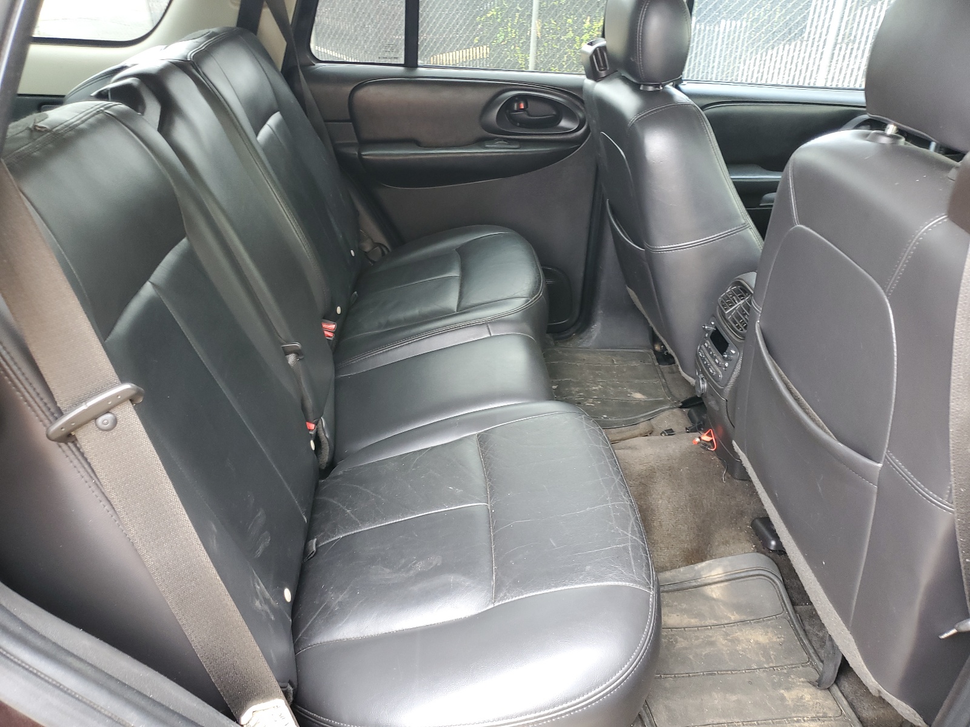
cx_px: 485
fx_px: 729
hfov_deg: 67.3
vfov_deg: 53.1
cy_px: 364
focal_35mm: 26
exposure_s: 1/60.2
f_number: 1.5
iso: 67
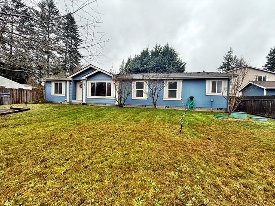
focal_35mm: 14
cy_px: 103
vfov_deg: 85.7
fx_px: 111
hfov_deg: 102.1
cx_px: 138
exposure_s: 1/99
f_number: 2.2
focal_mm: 2.22
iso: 100
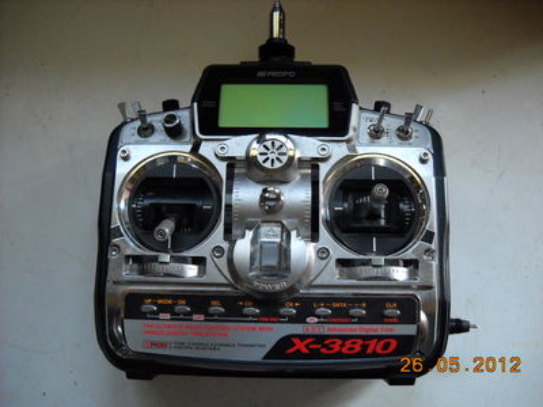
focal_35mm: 41
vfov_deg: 35.1
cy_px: 204
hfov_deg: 45.8
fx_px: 643
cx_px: 272
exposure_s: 1/47
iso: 400
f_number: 3.1
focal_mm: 6.72
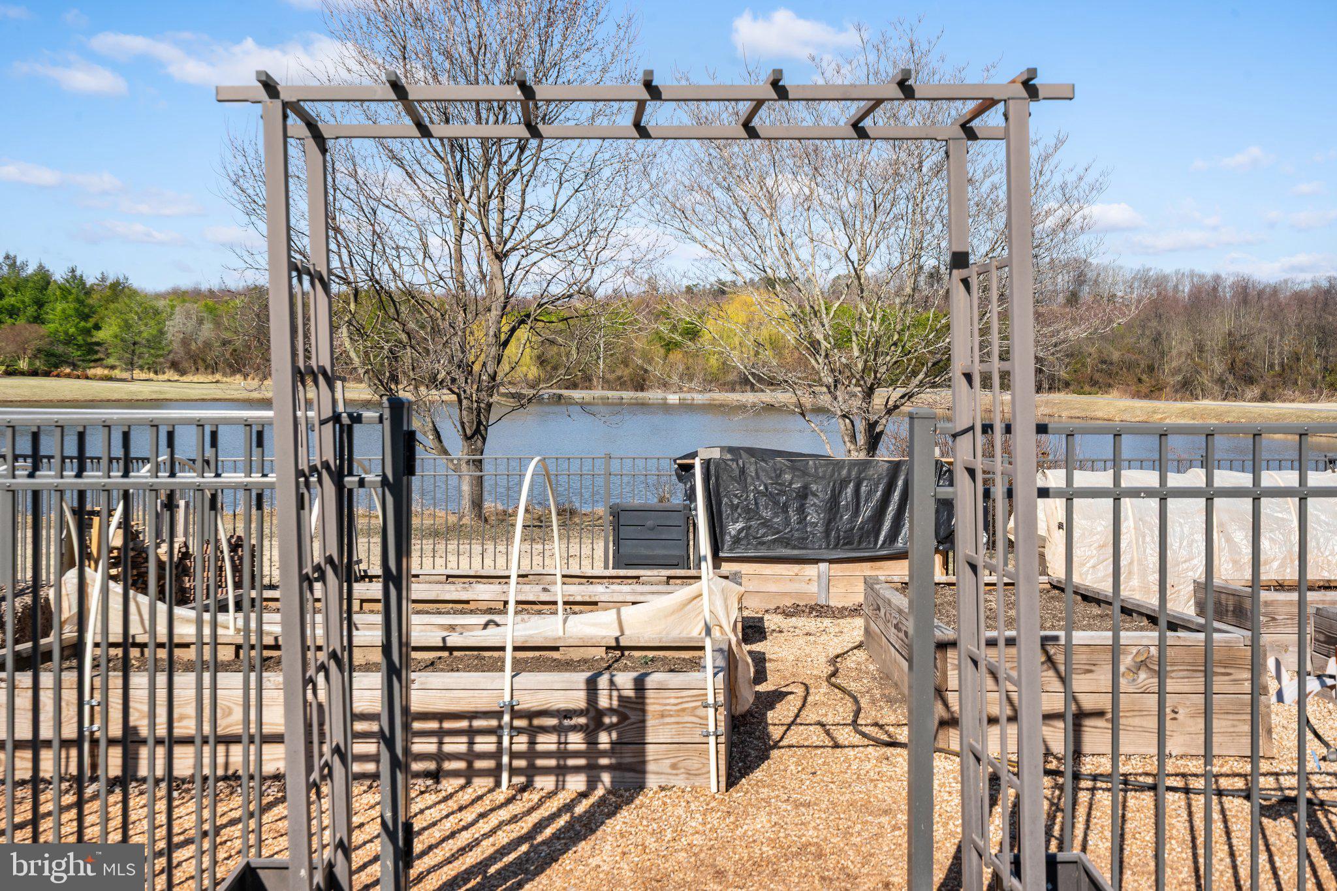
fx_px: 1300
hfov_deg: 54.4
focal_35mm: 35
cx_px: 668
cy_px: 446
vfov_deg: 37.8
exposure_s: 1/500
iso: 250
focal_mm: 35
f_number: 13
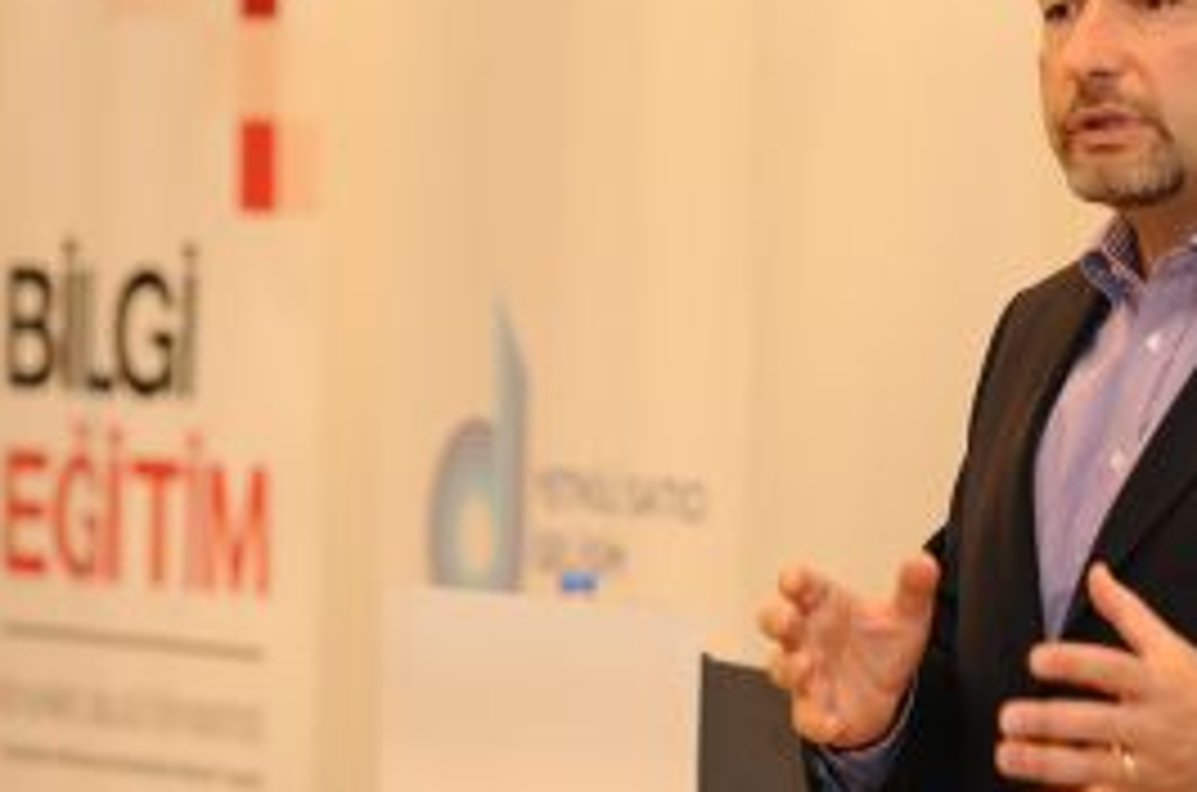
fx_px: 9553
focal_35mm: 288
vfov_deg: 4.7
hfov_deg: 7.2
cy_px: 281
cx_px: 783
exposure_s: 1/125
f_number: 5
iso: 1600
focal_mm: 170
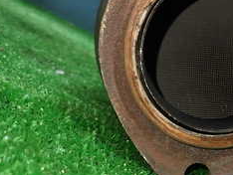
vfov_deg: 22.9
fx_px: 431
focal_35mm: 64
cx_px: 223
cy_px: 102
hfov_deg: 28.7
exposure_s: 1/40
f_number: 2
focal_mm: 4.5
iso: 200
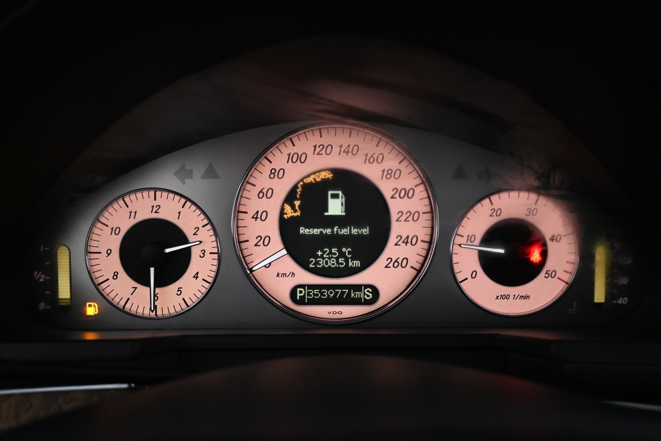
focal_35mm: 32
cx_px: 330
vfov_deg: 40.8
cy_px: 220
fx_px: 592
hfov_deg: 58.3
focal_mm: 21.5
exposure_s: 1/30
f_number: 4
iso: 2200
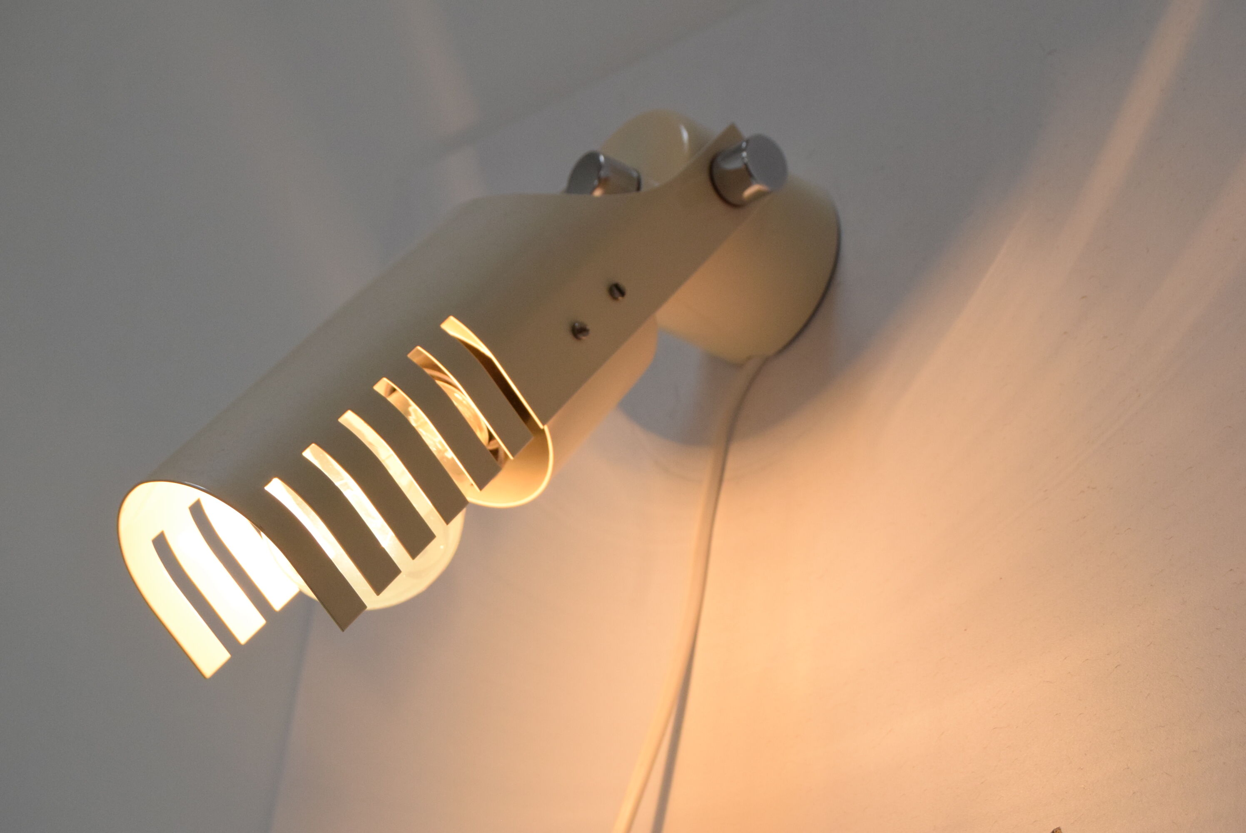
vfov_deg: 19.8
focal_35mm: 69
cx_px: 623
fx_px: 2390
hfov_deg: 29.2
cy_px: 416
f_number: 9
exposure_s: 1/320
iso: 1600
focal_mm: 46
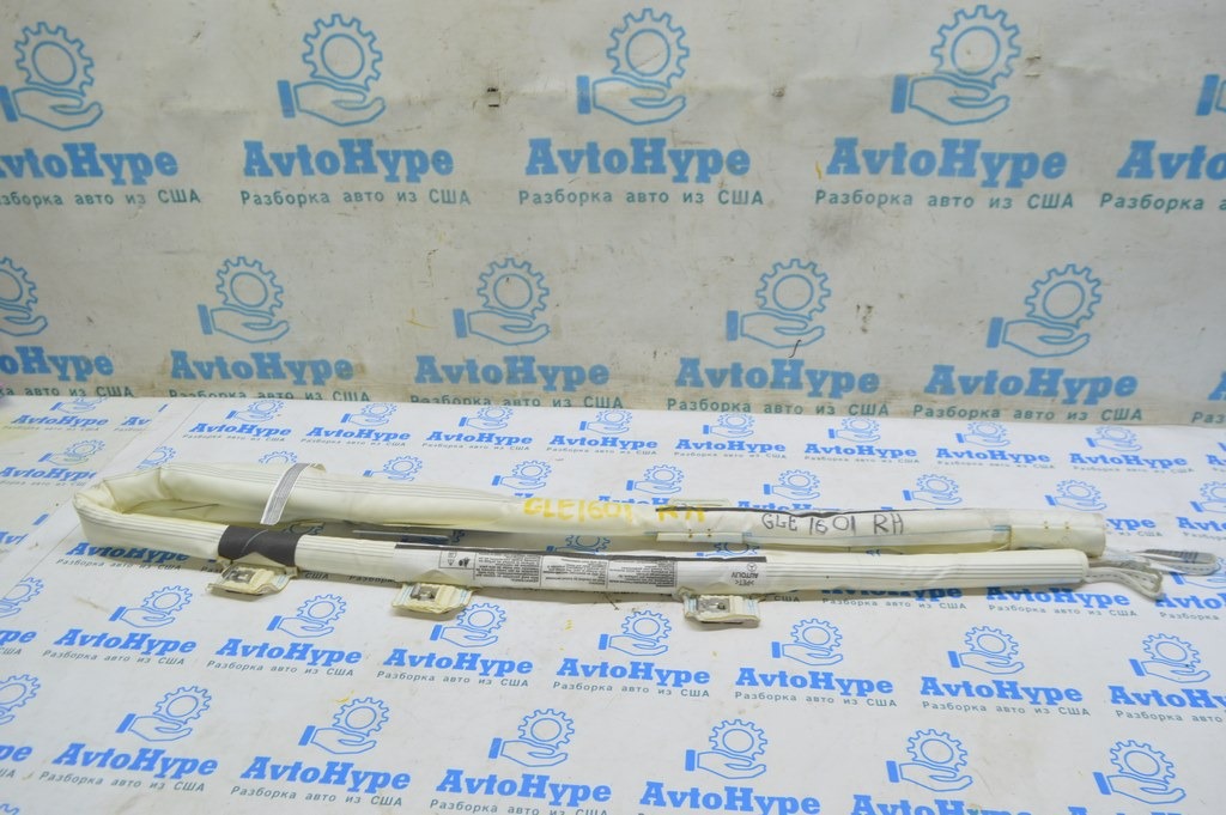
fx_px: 919
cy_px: 408
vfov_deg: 47.9
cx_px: 613
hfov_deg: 67.4
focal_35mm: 27
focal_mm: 18
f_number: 5.6
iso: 400
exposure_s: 1/20
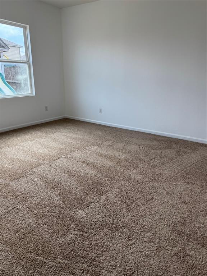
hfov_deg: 56.8
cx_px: 104
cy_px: 138
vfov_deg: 71.6
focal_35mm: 24
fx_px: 191
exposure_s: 1/331
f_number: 1.78
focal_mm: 6.76
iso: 80
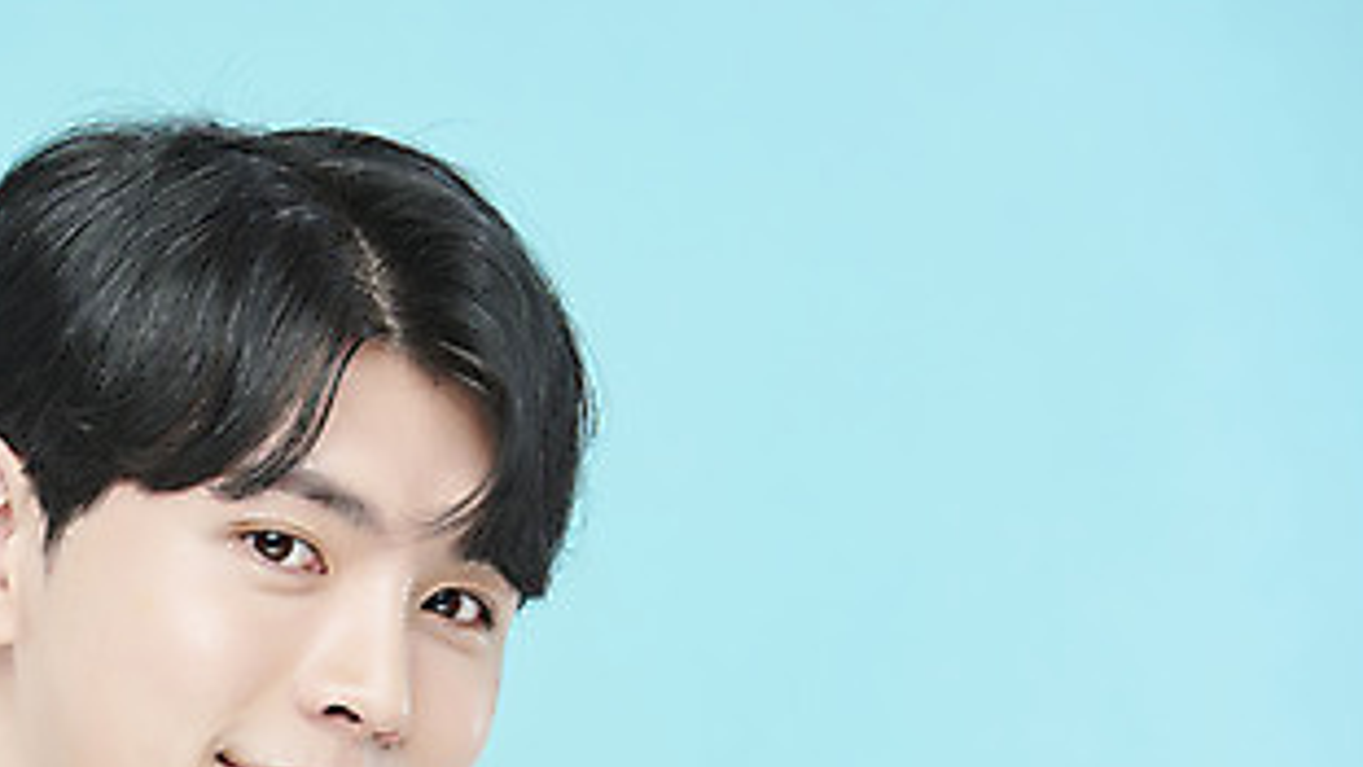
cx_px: 64
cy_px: 679
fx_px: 13120
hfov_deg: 5.9
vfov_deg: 3.3
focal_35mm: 363
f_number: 7.1
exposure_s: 1/125
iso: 64
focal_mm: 180
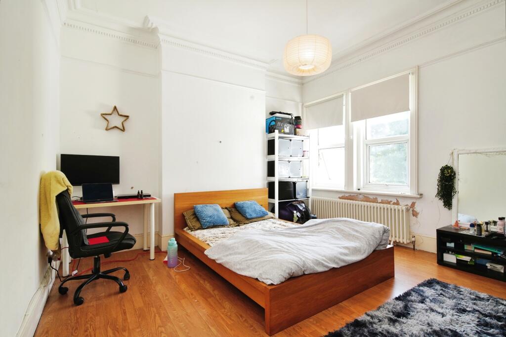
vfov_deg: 70.5
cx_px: 253
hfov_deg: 93.3
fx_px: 239
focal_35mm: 17
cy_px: 168
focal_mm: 17
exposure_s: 1/30
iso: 640
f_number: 10
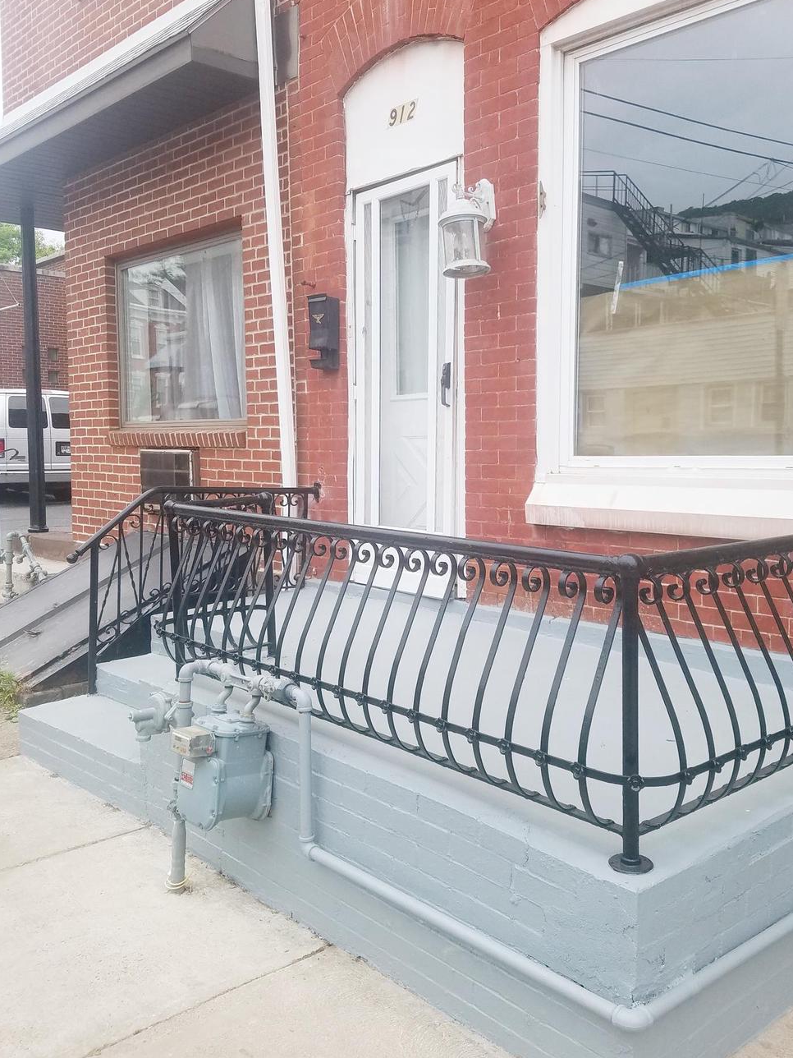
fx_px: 947
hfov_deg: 45.2
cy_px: 533
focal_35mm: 31
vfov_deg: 58.4
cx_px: 469
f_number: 1.7
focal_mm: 4.2
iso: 50
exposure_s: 1/522
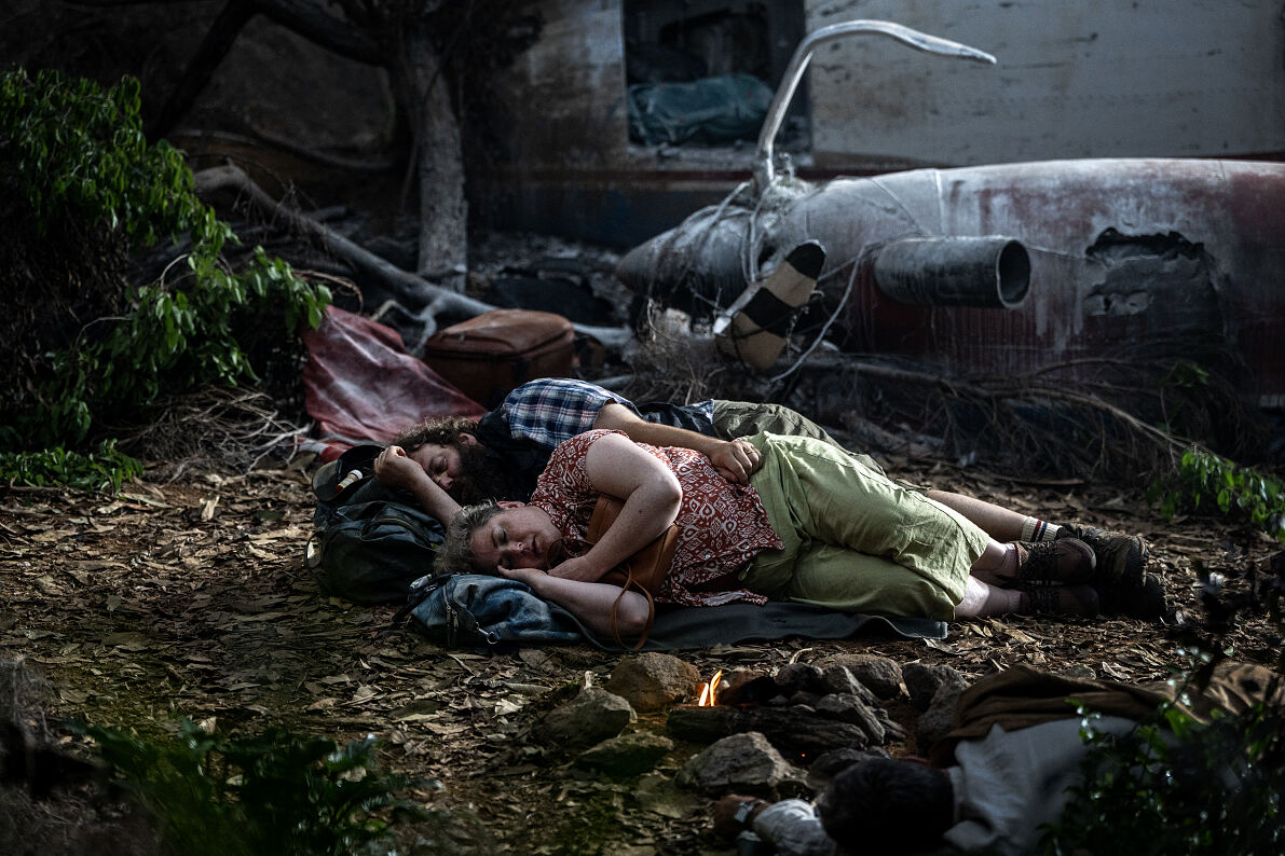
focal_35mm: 115
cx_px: 642
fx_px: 4105
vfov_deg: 11.9
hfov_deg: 17.8
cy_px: 428
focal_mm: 115
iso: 1000
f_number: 2.8
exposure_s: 1/160
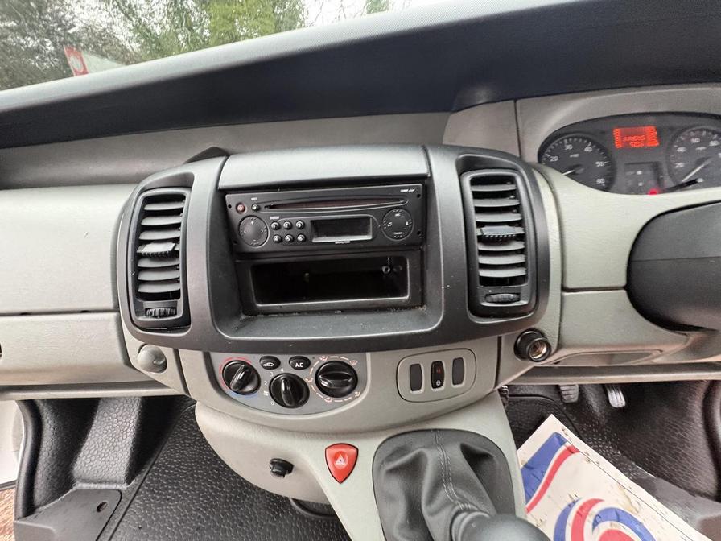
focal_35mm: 14
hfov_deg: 102.1
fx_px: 292
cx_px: 360
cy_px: 270
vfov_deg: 85.7
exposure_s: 1/60
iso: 640
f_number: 2.2
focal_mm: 2.22
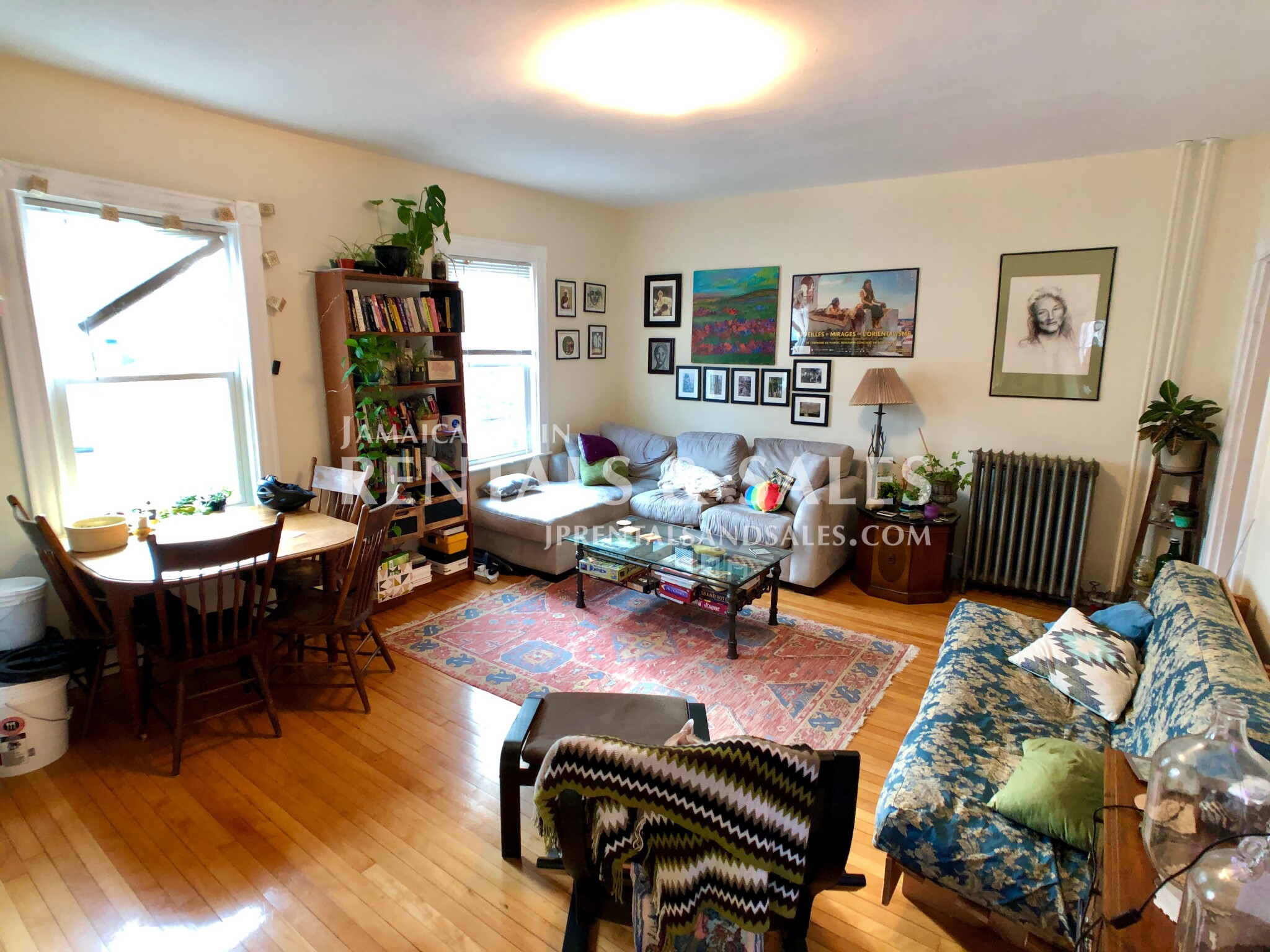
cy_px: 476
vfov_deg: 49.7
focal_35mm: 28
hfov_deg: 63.4
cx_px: 635
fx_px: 1027
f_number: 1.8
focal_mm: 3.99
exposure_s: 1/30
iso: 200
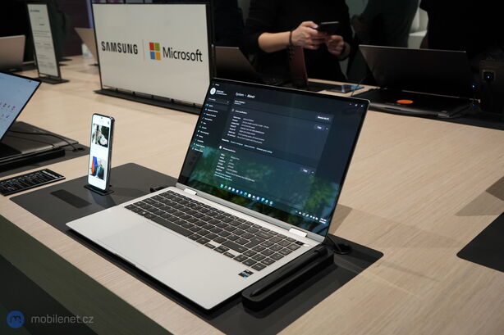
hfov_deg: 54.4
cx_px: 252
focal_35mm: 35
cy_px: 168
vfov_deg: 37.8
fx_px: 490
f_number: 6.3
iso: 5000
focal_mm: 35
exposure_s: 1/160
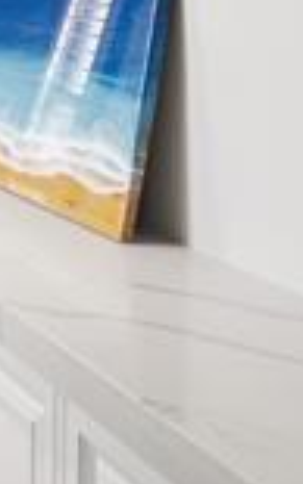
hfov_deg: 12.3
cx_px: -431
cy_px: -9
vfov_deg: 23.5
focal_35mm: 84
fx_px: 1109
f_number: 8
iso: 500
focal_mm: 20
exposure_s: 1/8
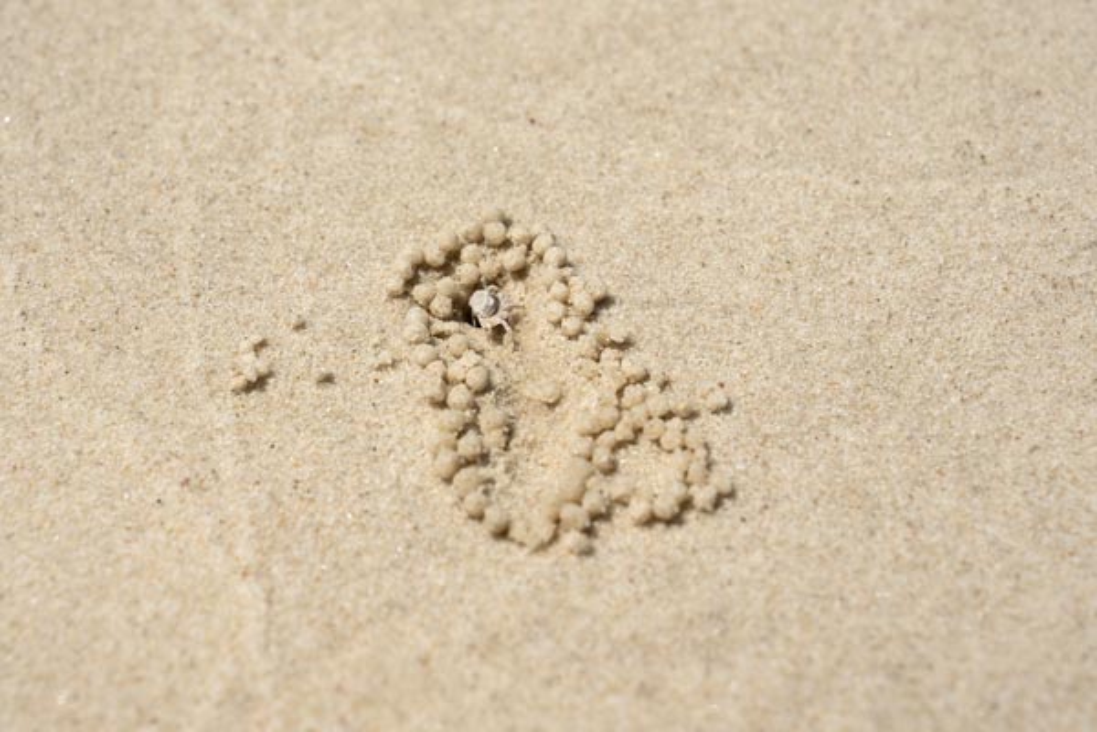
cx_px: 548
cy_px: 366
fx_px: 2133
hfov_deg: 28.8
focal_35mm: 70
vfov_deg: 19.5
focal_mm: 70
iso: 160
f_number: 8
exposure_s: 1/2000
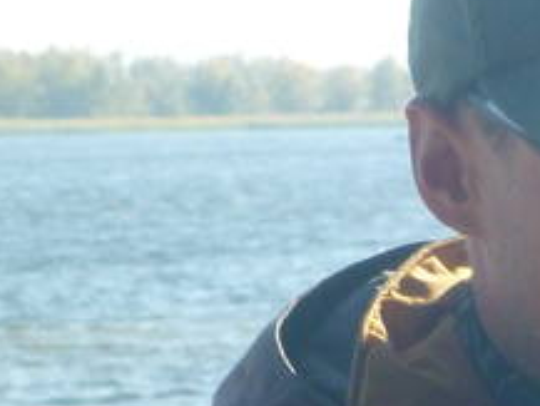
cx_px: 587
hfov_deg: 4.0
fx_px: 7648
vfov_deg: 3.0
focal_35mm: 490
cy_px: 418
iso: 400
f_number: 5.9
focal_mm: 22.8
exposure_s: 1/400
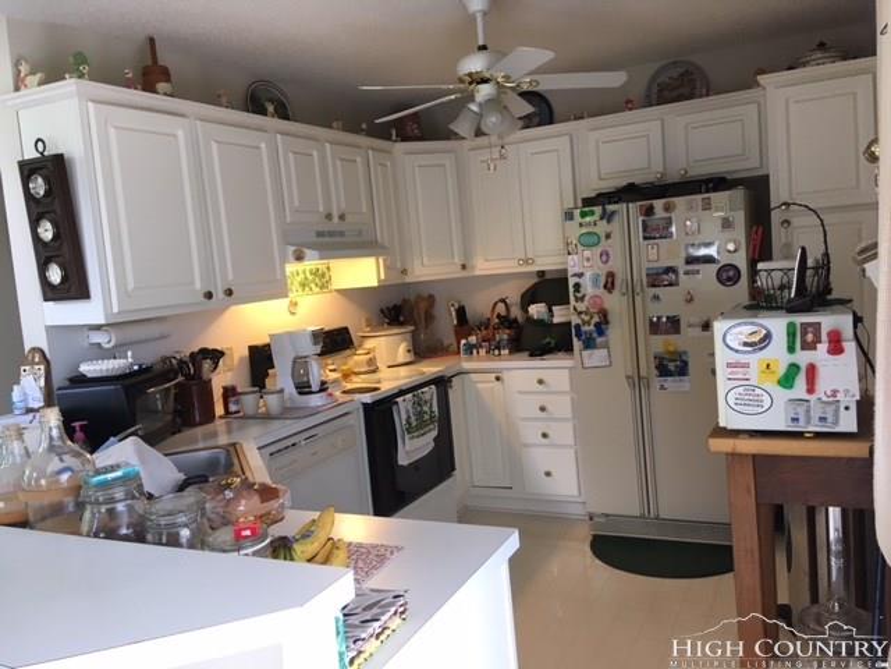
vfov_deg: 48.2
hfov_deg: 61.7
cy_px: 334
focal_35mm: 29
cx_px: 446
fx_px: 746
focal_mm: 4.15
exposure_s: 1/30
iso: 50
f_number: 2.2
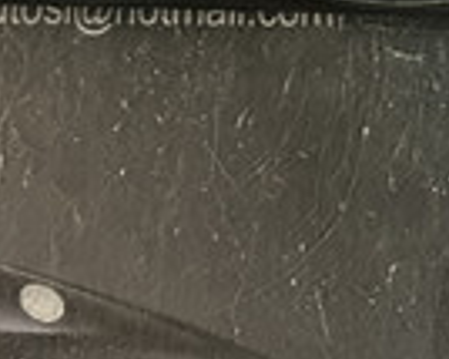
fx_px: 1607
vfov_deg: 12.1
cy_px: -201
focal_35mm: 121
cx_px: 369
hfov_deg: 15.8
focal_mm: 5.1
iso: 800
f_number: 1.6
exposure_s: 1/25
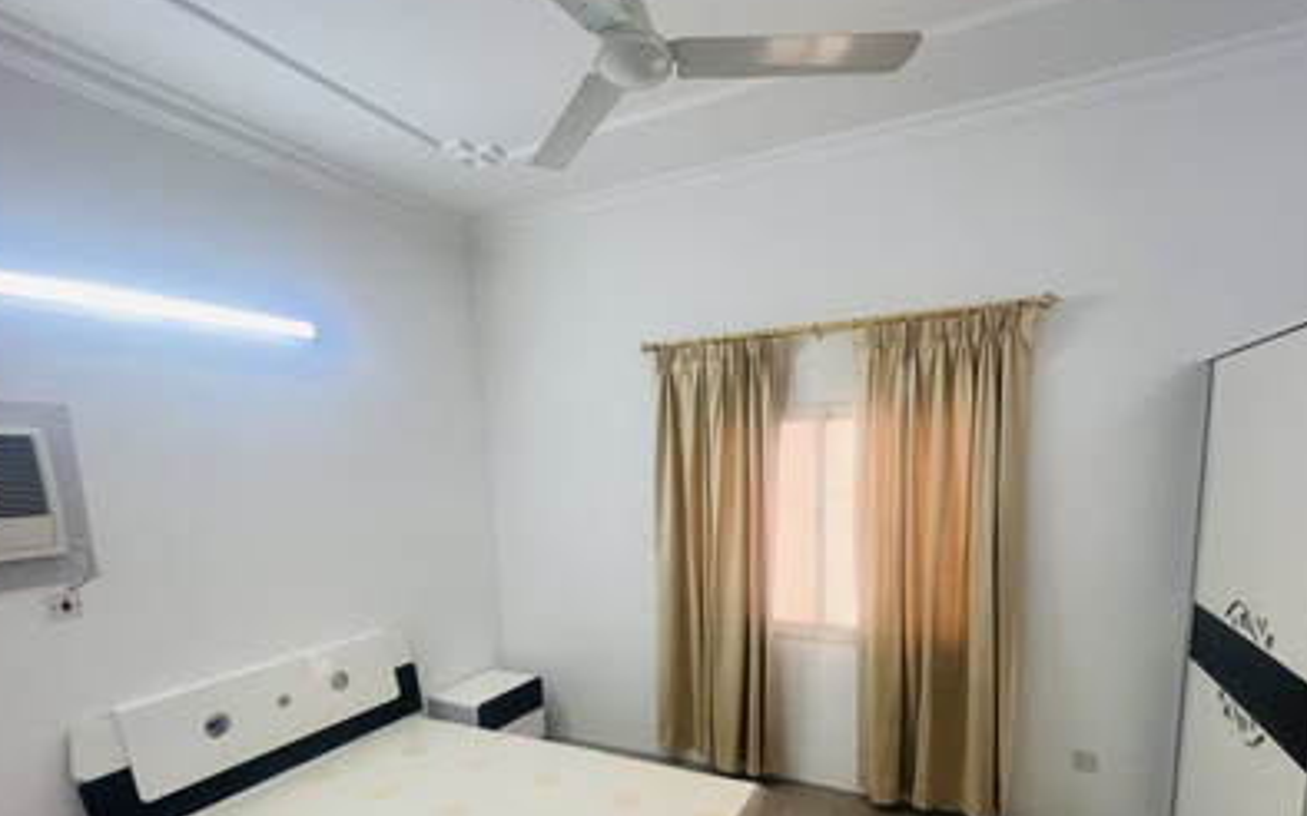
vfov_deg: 69.1
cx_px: 708
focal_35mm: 16
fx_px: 570
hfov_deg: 97.6
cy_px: 546
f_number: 1.8
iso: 200
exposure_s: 1/100
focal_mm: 1.57
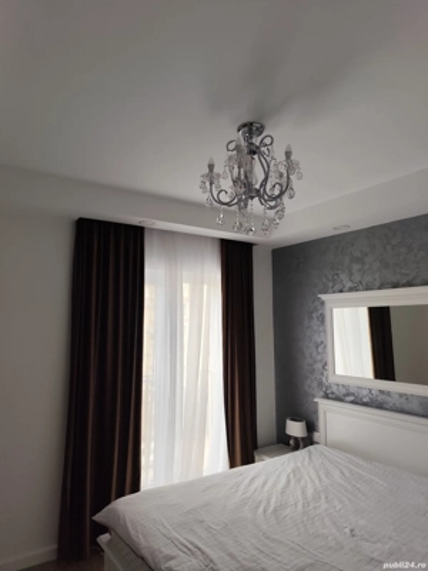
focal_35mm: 23
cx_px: 214
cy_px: 286
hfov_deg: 58.9
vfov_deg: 73.9
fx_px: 379
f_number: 1.65
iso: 64
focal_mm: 6.19
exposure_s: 1/100
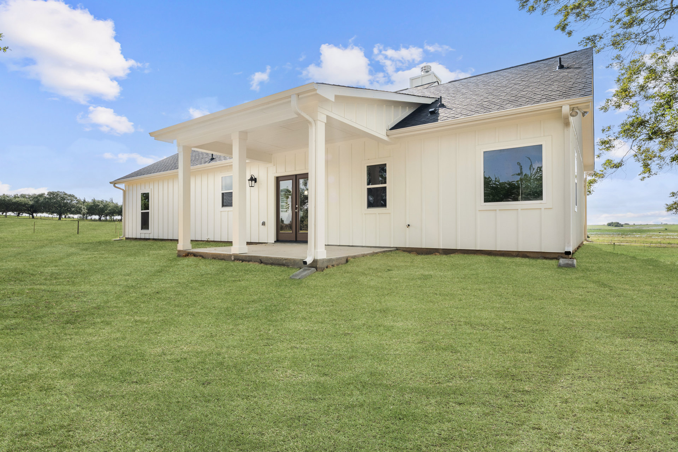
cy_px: 226
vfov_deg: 67.4
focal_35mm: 18
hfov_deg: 90.0
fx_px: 339
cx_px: 339
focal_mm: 12
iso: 100
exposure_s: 1/200
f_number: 7.1
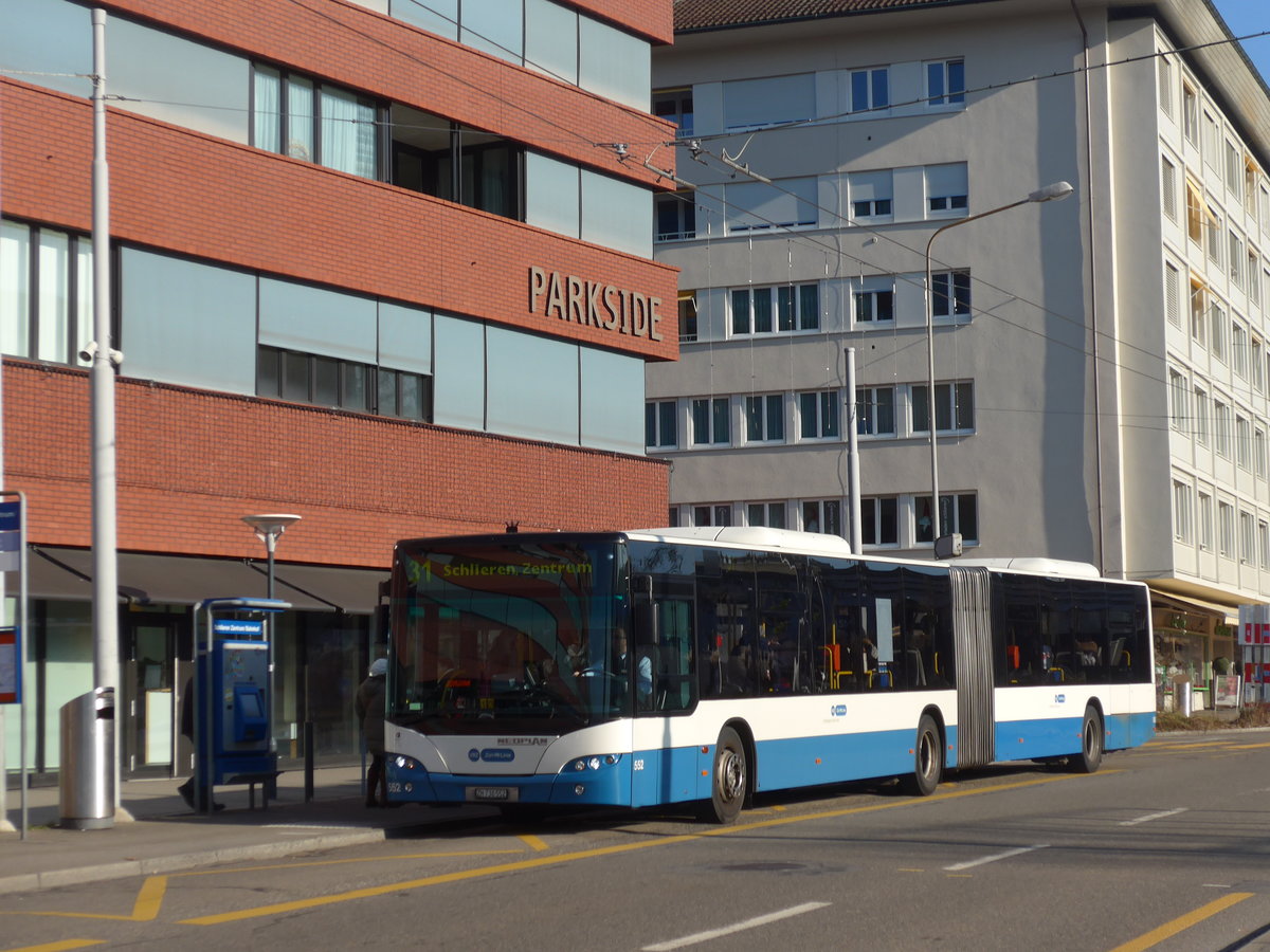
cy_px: 476
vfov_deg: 19.9
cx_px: 635
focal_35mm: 74
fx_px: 2715
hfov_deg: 26.3
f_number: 4.2
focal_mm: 15
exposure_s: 1/640
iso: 80
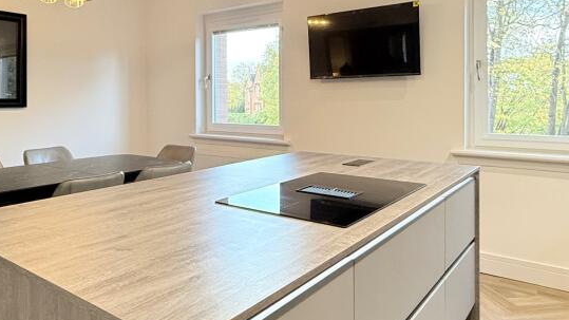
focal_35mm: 29
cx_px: 257
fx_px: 437
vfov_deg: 39.5
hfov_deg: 65.9
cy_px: 99
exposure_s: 1/100
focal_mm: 2.22
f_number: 2.2
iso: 320
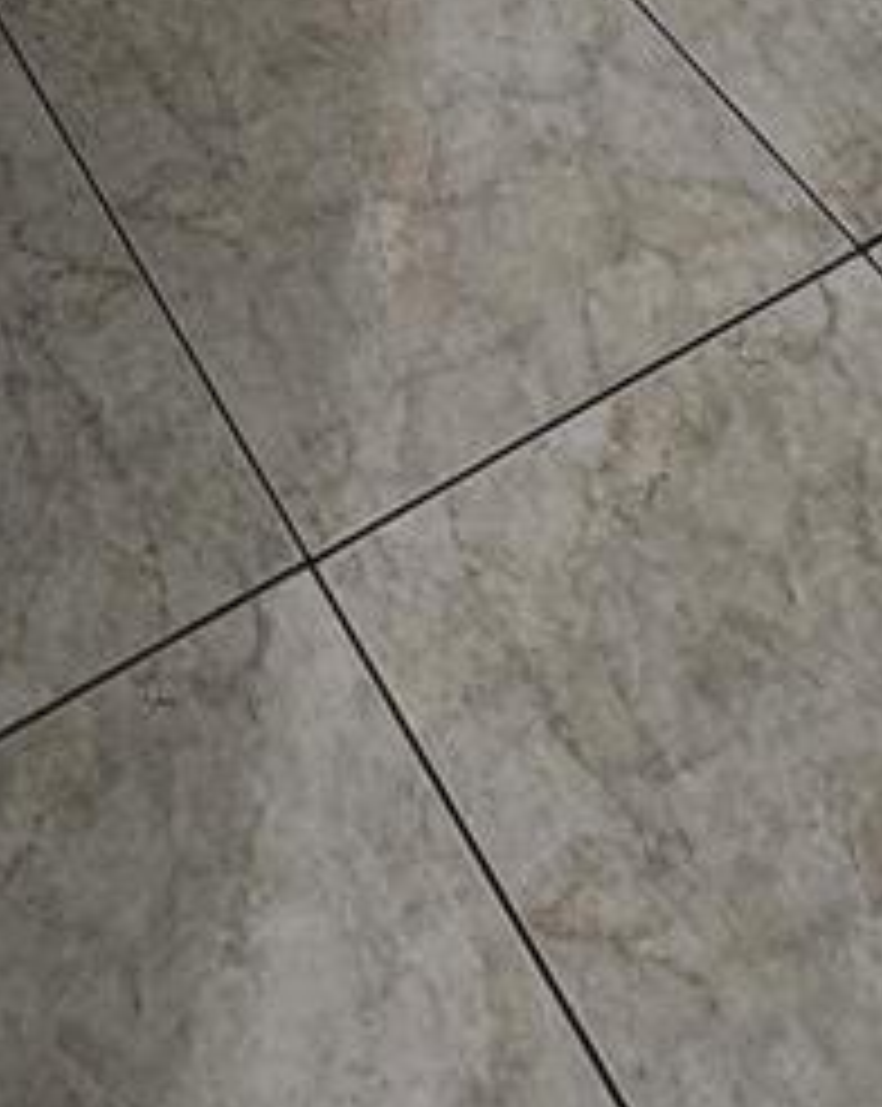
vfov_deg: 17.9
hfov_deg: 23.0
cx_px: -108
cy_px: -1224
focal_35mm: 62
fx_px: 2028
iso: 500
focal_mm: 2.2
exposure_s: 1/60
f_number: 2.2
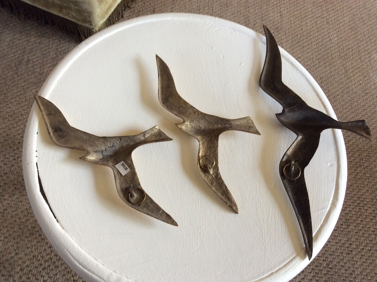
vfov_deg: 44.1
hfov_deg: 56.9
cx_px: 188
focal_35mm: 32
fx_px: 348
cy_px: 141
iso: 80
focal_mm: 3.3
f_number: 2.4
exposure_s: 1/25
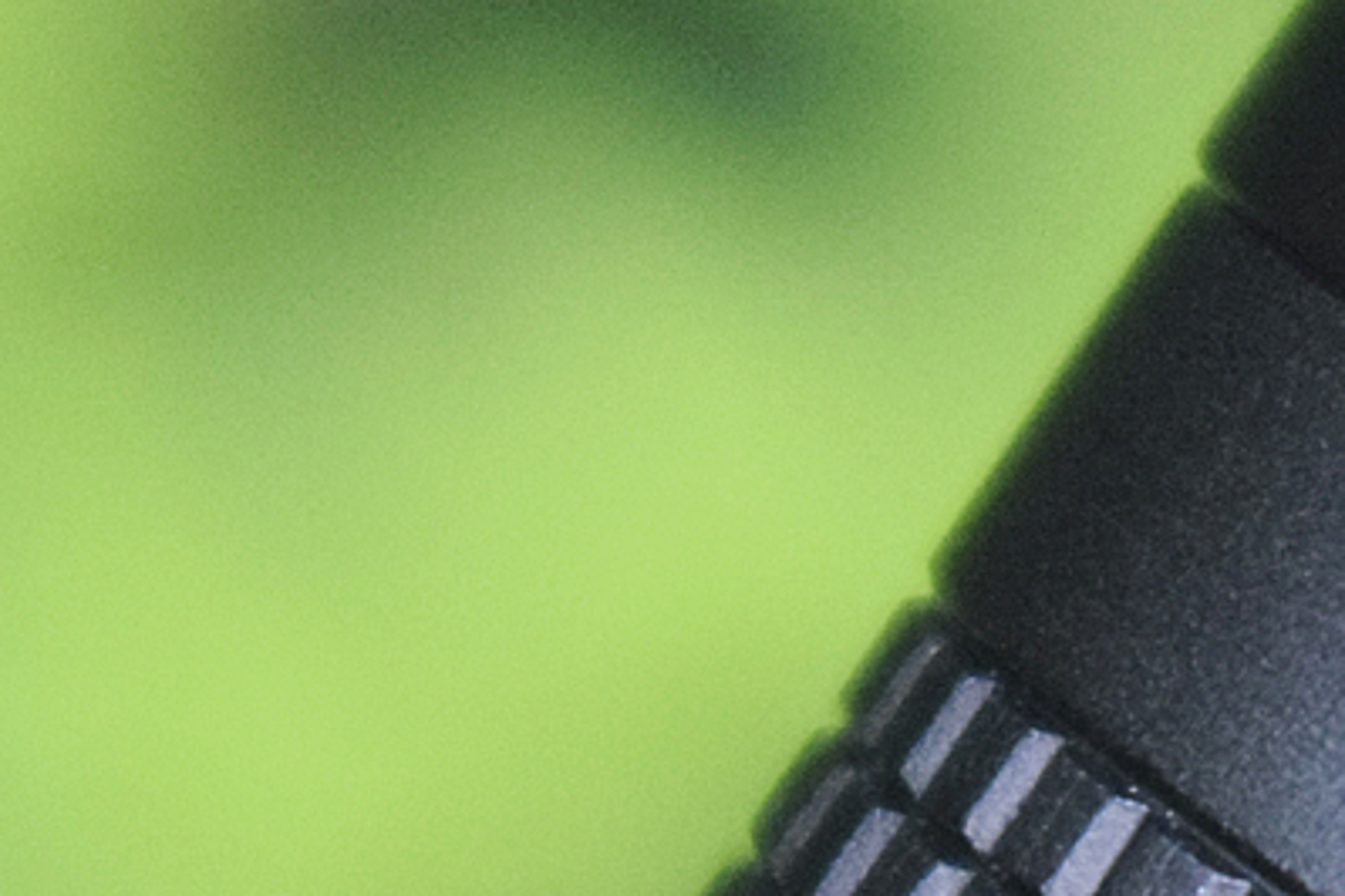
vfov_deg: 3.3
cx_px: 2141
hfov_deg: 4.9
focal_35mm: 414
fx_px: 15448
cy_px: 716
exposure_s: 1/100
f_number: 5.6
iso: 3200
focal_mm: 55
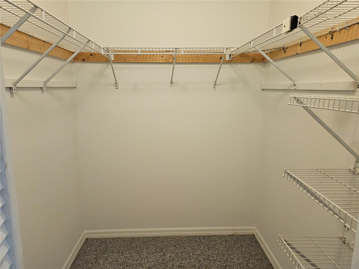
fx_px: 239
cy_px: 134
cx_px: 180
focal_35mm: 23
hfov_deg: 73.9
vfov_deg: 58.9
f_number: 1.8
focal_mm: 5.4
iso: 640
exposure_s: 1/120
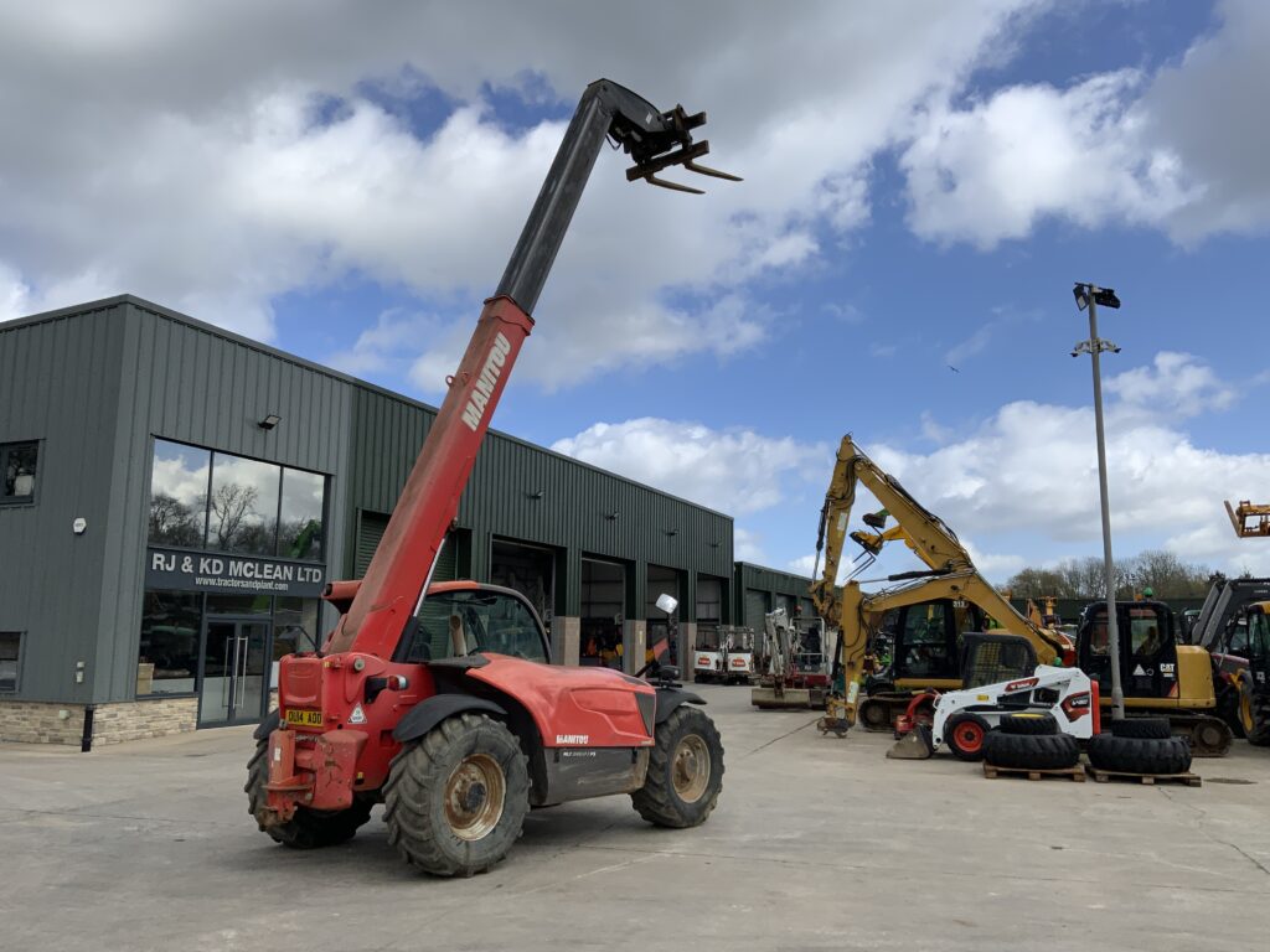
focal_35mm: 29
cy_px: 476
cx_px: 635
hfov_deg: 61.7
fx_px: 1064
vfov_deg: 48.2
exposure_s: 1/2320
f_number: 1.8
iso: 20
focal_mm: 3
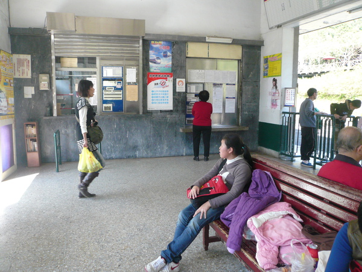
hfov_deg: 63.4
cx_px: 181
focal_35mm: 28
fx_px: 293
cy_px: 136
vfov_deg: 49.7
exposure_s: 1/125
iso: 200
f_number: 2.8
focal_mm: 4.6
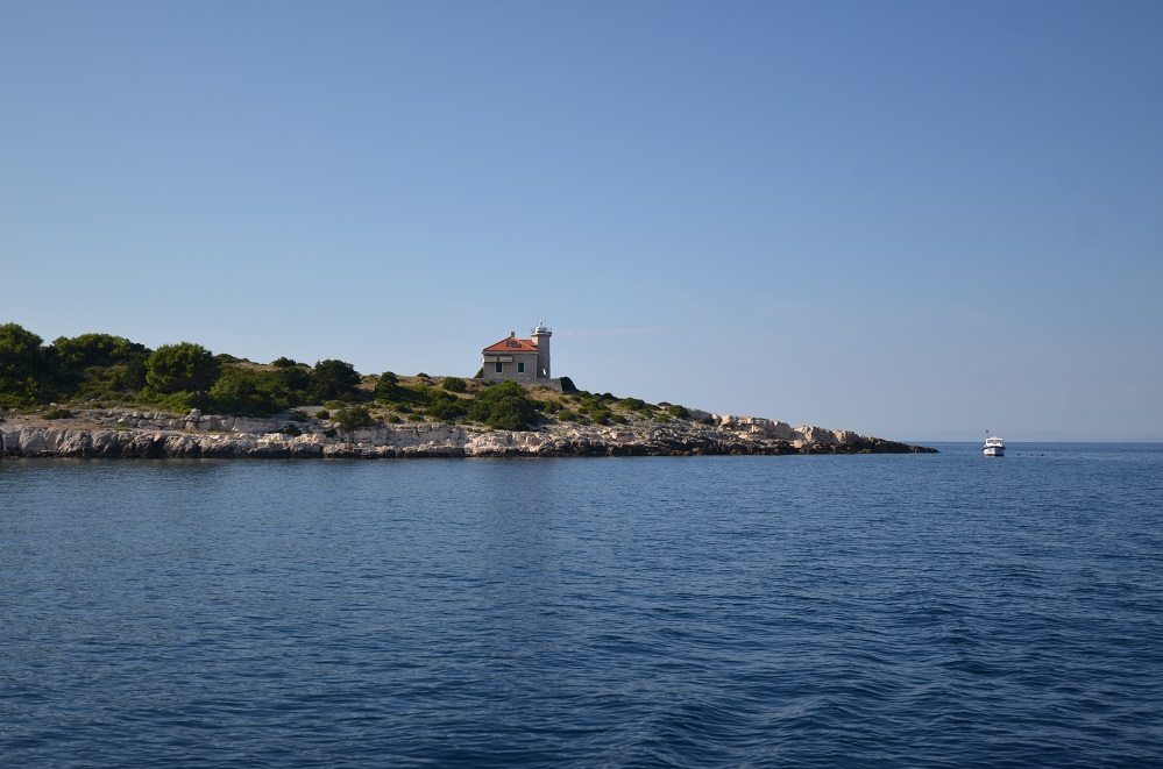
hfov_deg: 53.2
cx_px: 582
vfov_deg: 36.7
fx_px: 1160
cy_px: 384
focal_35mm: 36
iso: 125
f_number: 4
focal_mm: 24
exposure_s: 1/1600
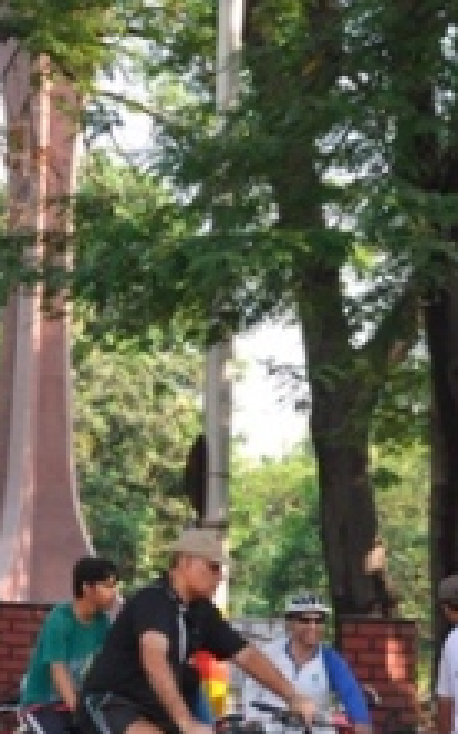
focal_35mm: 138
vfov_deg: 15.1
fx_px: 2758
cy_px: 392
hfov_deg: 9.3
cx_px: -116
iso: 400
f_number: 7.1
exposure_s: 1/200
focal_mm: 40
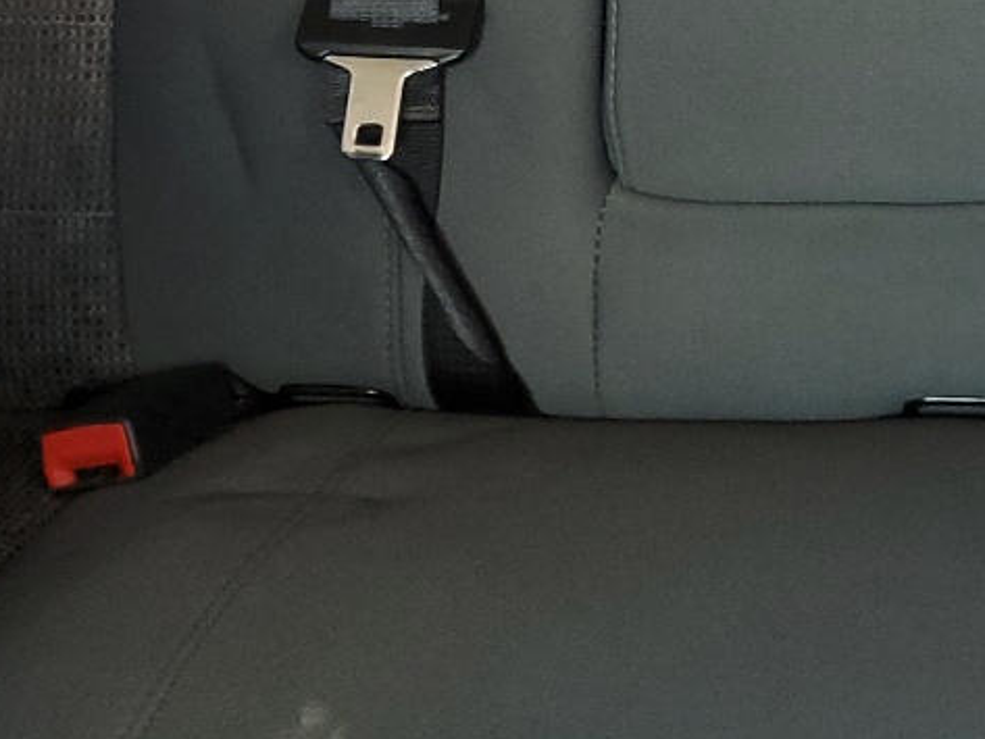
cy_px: -373
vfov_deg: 15.5
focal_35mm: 88
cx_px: 1006
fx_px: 2505
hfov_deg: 21.4
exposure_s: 1/60.2
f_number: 1.5
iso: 103
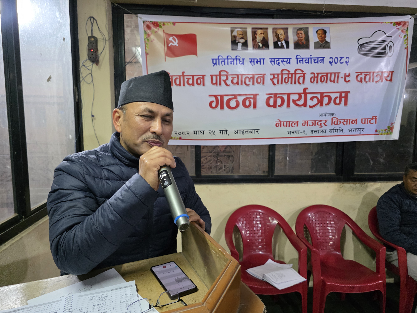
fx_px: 277
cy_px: 156
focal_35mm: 23
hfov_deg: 73.9
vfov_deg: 58.9
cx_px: 208
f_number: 1.7
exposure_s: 1/100
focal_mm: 6.3
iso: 1250
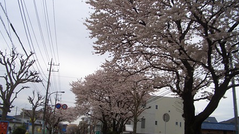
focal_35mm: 39
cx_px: 120
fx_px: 247
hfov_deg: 51.6
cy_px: 66
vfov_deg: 30.4
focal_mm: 5.8
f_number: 4.3
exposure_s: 1/250
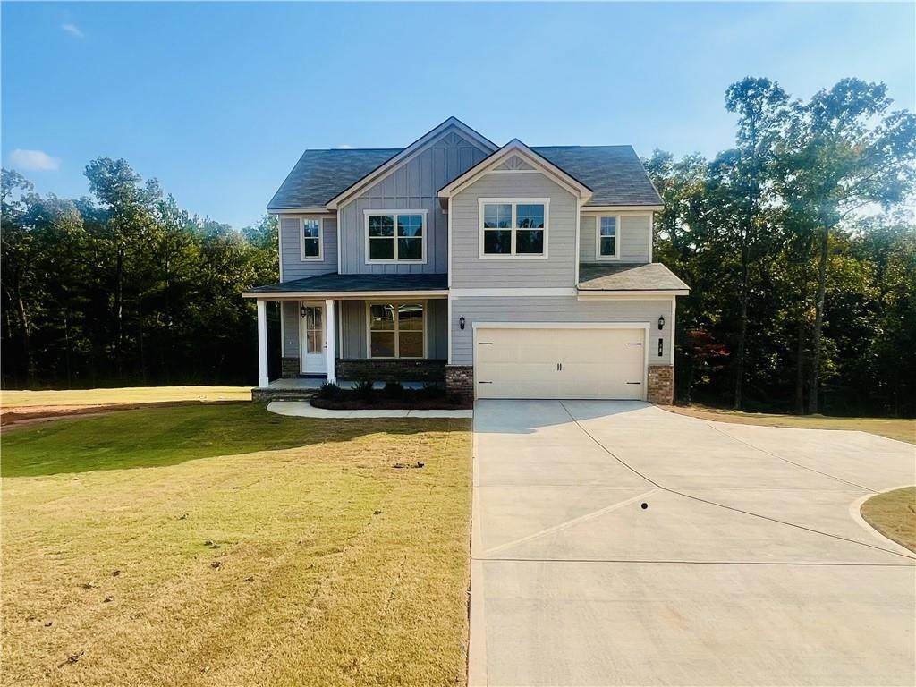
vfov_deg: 63.4
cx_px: 458
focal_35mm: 21
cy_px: 344
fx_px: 556
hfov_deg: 79.0
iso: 32
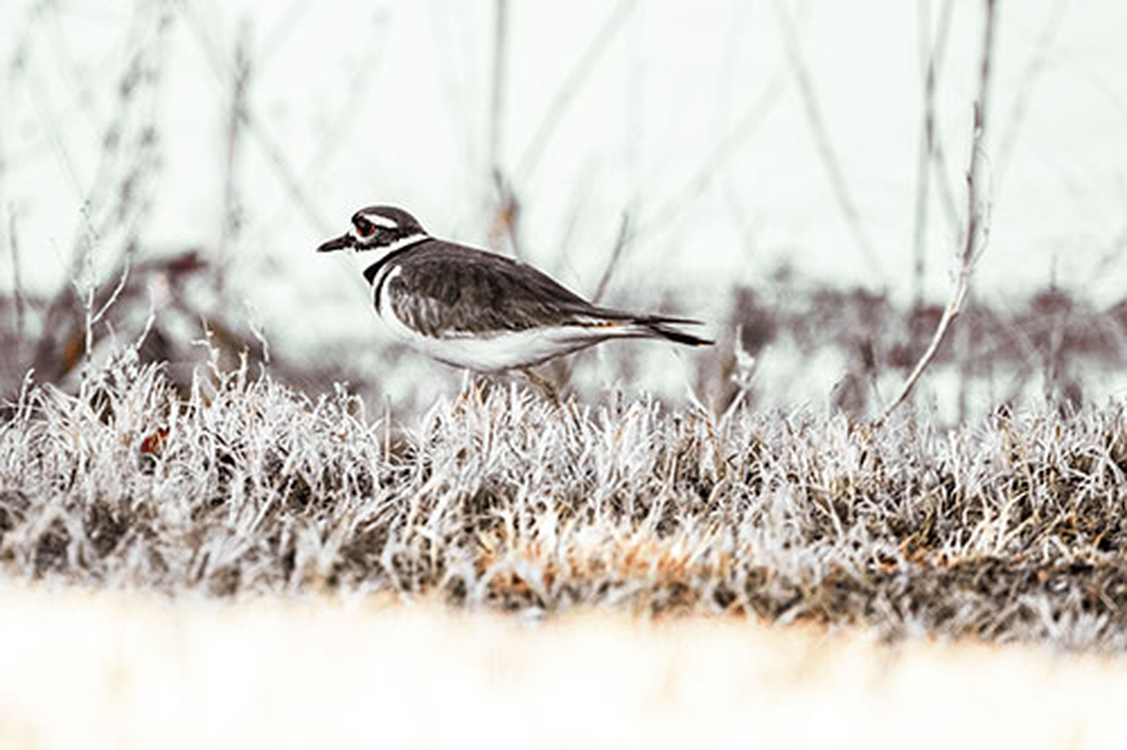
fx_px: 37552
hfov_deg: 1.7
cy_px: 375
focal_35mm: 1200
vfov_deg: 1.1
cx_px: 564
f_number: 13
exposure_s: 1/1250
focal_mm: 1200
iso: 2000
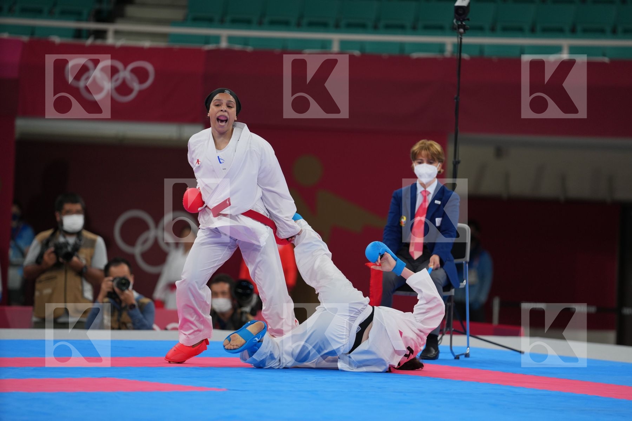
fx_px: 3511
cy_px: 210
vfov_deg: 6.9
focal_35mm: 200
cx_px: 316
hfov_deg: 10.3
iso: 640
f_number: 2.8
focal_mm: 200
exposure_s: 1/1000
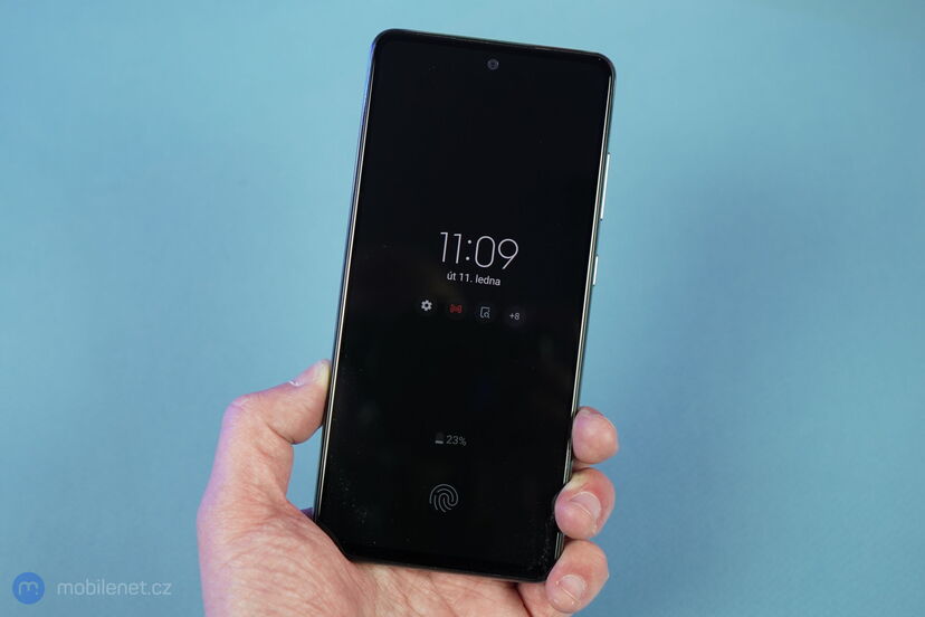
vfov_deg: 27.0
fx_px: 1285
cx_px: 462
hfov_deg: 39.6
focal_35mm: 50
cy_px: 308
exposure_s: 1/125
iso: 1250
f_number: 5
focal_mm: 50
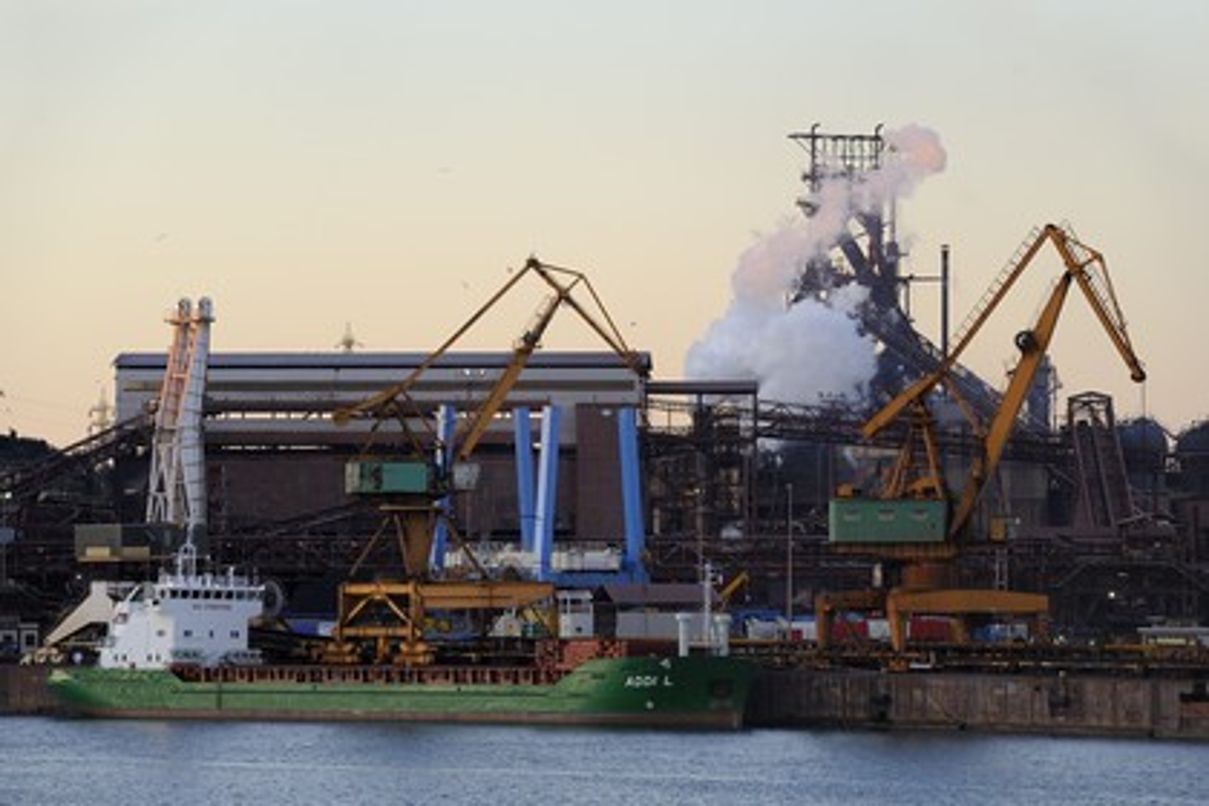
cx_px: 604
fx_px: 6045
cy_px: 403
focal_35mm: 180
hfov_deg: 11.4
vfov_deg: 7.6
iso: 800
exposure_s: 1/200
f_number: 7.1
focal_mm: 180
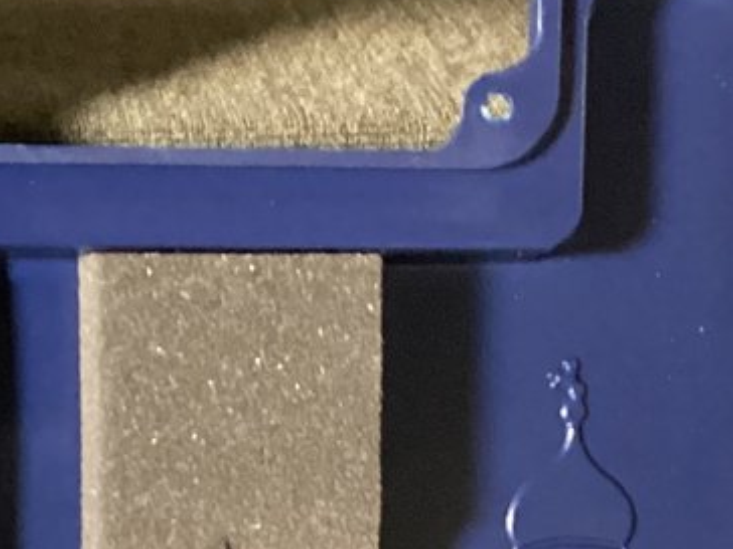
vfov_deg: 11.1
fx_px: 2732
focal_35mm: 129
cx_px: 212
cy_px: 824
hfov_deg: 15.2
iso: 320
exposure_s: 1/25
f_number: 2.4
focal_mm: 3.3
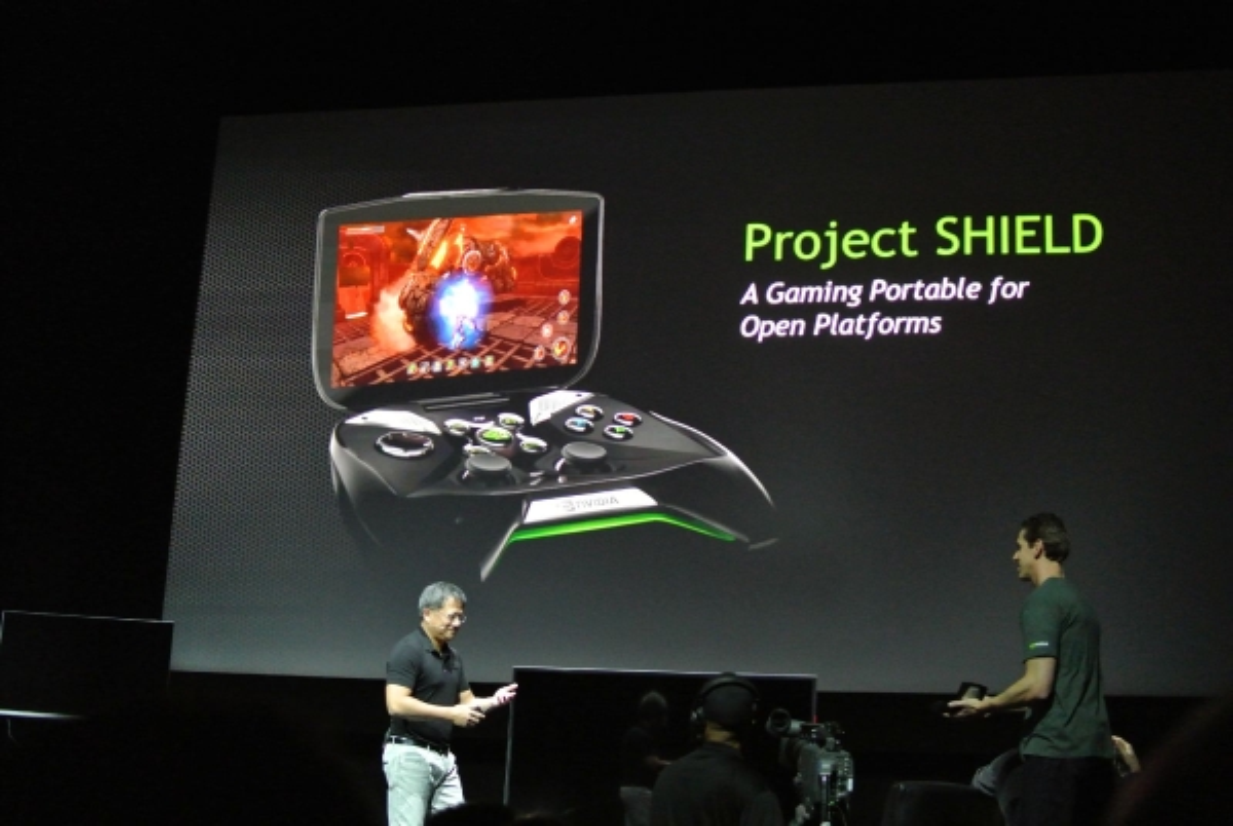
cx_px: 616
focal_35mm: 49
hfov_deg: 40.3
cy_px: 413
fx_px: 1681
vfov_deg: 27.6
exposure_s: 1/250
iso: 1800
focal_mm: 18.5
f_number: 1.8
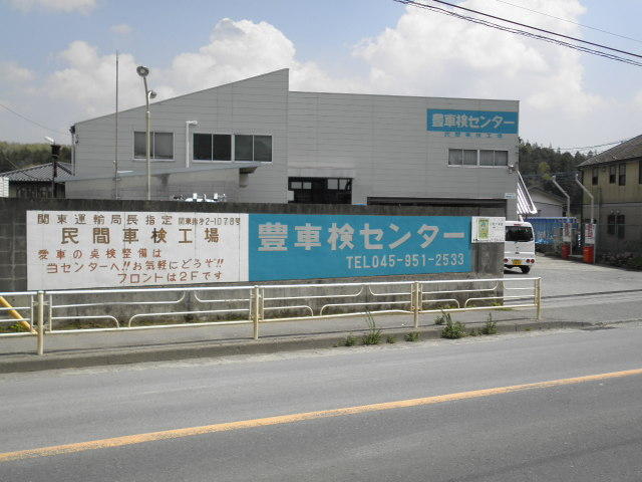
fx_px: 705
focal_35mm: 38
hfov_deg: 49.0
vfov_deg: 37.7
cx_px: 321
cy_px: 241
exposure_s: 1/125
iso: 64
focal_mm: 6.9
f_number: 9.8
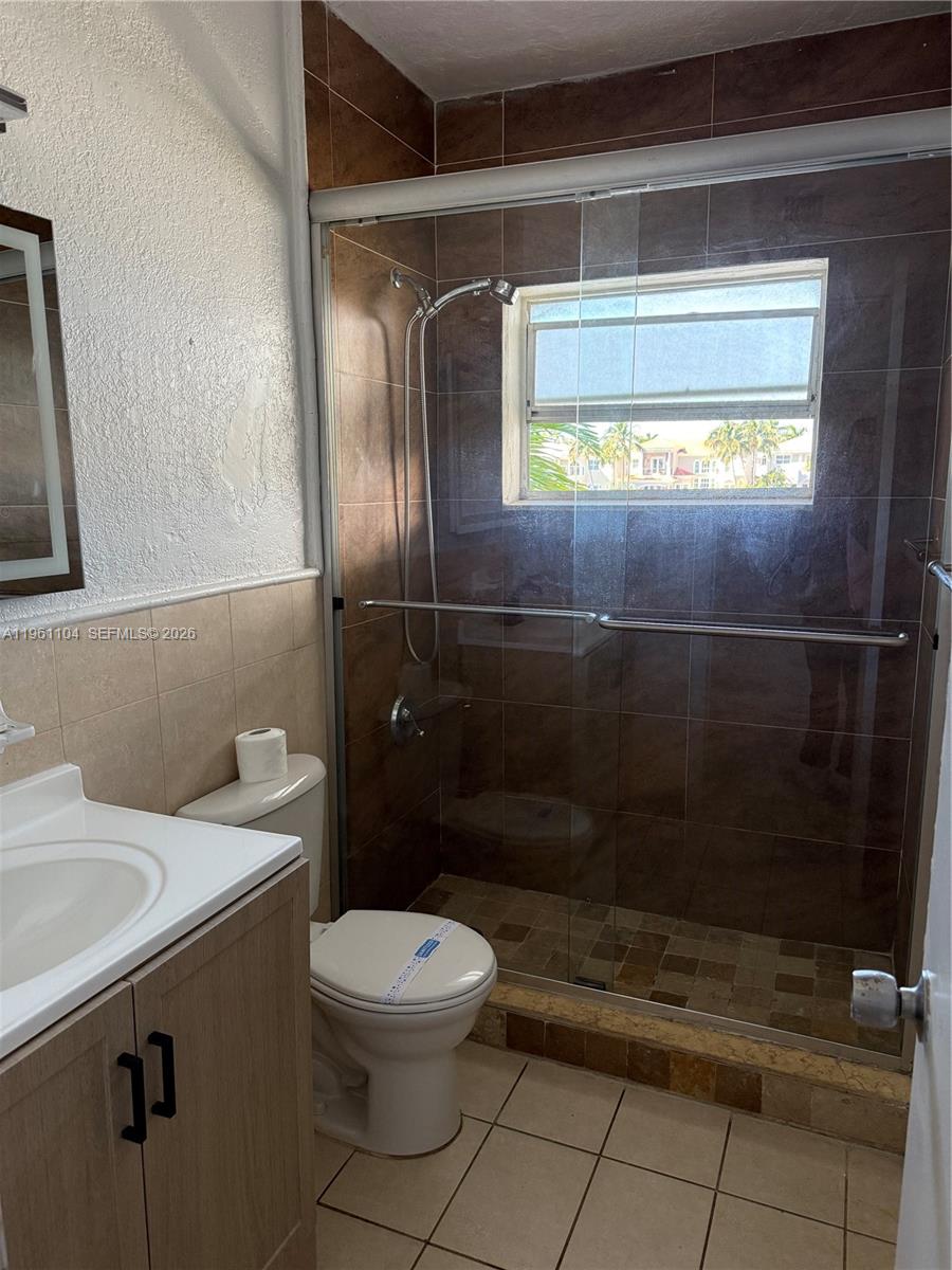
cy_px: 635
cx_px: 476
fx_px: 880
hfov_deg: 56.8
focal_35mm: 24
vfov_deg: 71.6
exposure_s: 1/120
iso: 320
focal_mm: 6.76
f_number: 1.78
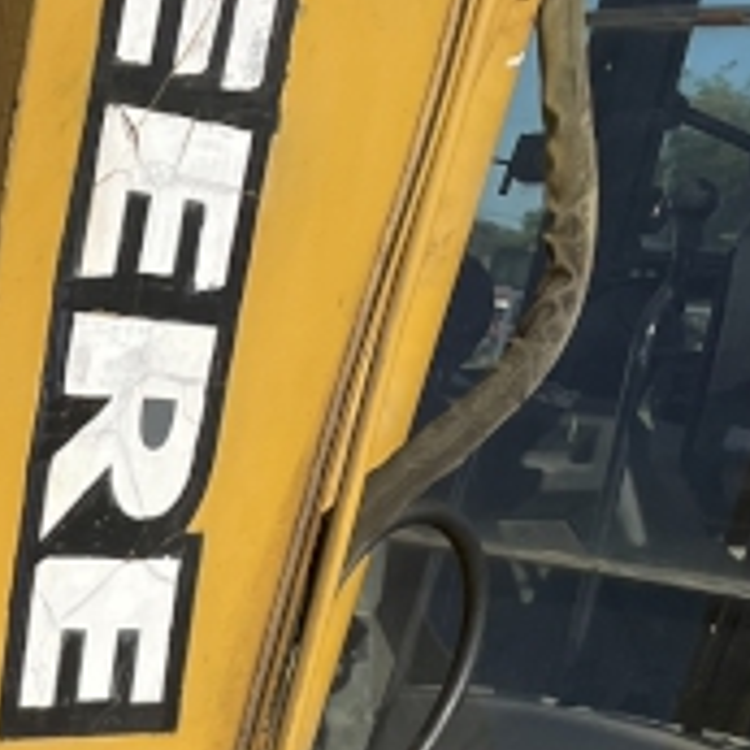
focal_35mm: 106
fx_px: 2598
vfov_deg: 14.8
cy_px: 1249
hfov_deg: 14.6
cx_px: -546
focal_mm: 4.2
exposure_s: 1/6494
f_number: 1.6
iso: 32
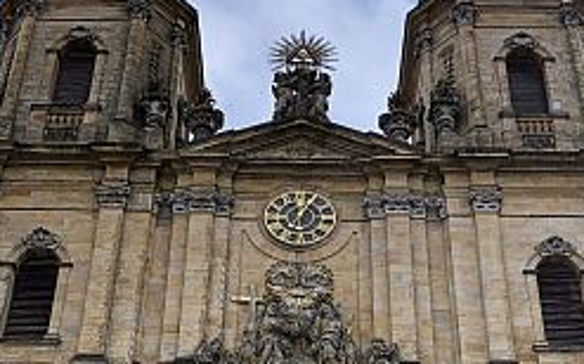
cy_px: 416
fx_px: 1002
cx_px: 306
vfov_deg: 19.6
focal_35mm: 63
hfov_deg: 32.5
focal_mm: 3.99
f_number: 1.8
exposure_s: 1/287
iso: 20
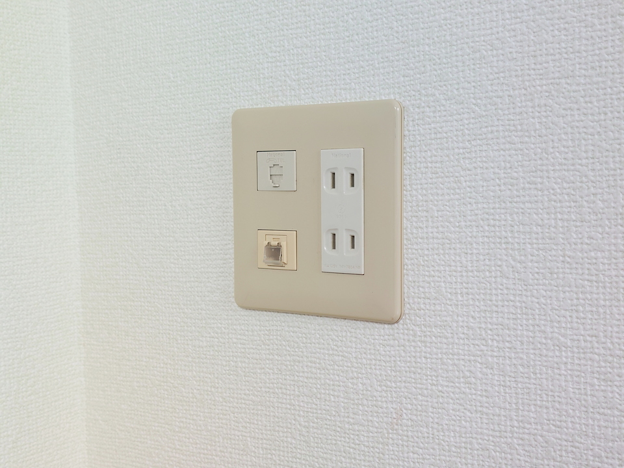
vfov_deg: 56.8
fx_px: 433
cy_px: 234
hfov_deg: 71.6
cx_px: 312
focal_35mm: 24
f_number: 1.8
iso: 50
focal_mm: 5.23
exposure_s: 1/120
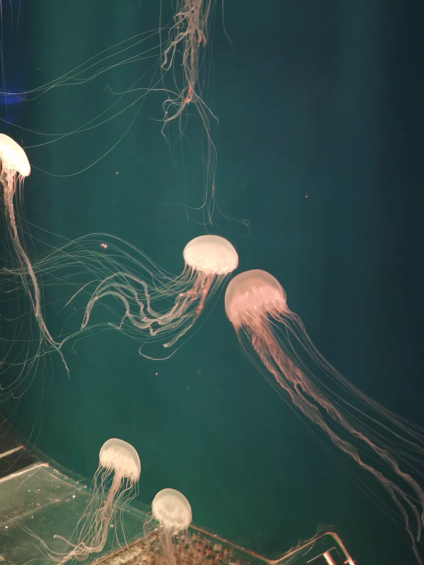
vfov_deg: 32.2
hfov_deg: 24.4
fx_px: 980
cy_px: 282
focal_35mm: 60
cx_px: 212
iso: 1600
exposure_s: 1/55
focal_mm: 9
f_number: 2
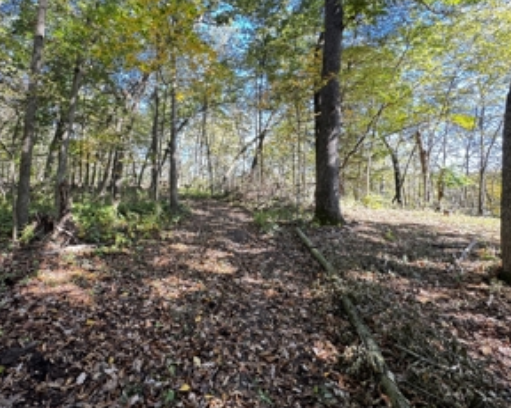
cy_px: 156
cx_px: 200
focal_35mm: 19
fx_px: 287
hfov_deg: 82.2
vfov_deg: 69.8
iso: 160
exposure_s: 1/99
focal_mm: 2.22
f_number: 2.2
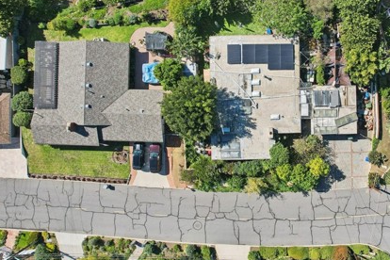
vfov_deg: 38.6
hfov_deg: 54.0
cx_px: 278
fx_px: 368
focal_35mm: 34
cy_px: 95
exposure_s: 1/2000
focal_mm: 8.4
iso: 110
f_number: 2.8
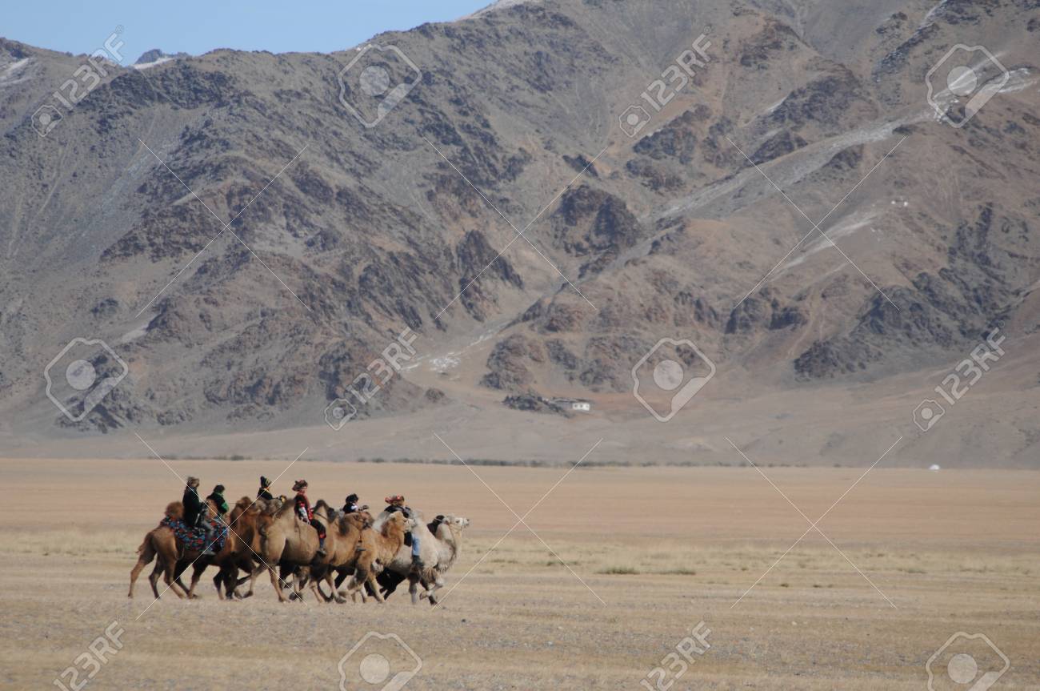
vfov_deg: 4.4
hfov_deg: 6.5
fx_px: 9087
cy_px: 346
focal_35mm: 315
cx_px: 520
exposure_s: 1/4000
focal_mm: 210
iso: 400
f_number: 5.6
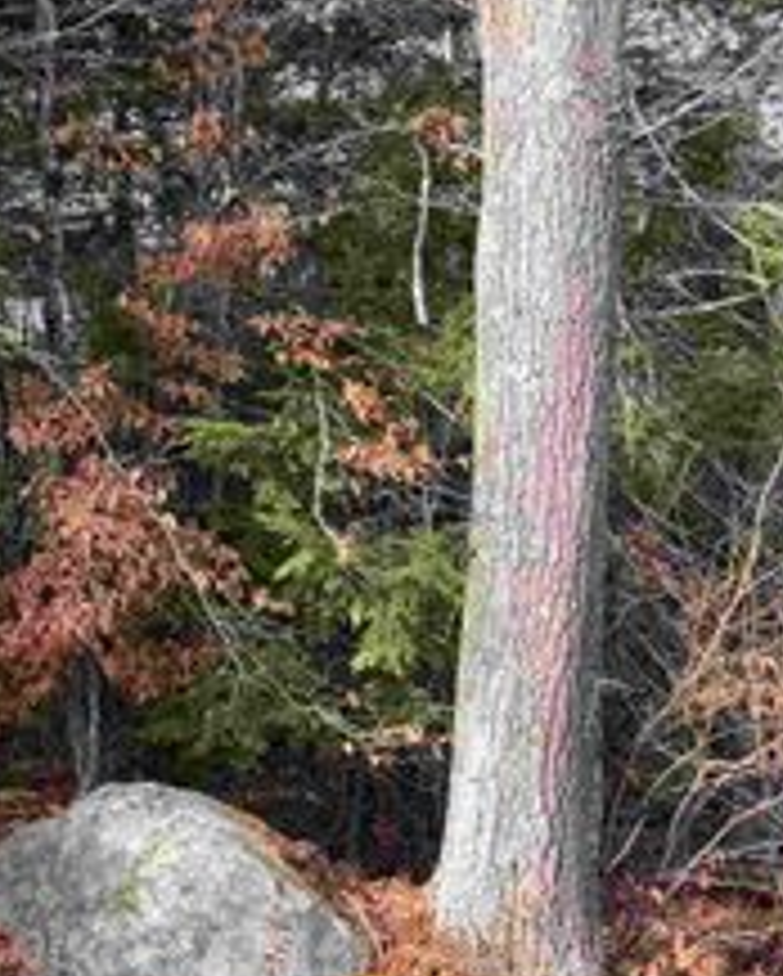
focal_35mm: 54
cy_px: 582
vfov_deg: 34.6
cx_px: -194
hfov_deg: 24.9
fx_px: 1562
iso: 80
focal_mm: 6.76
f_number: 1.78
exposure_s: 1/671
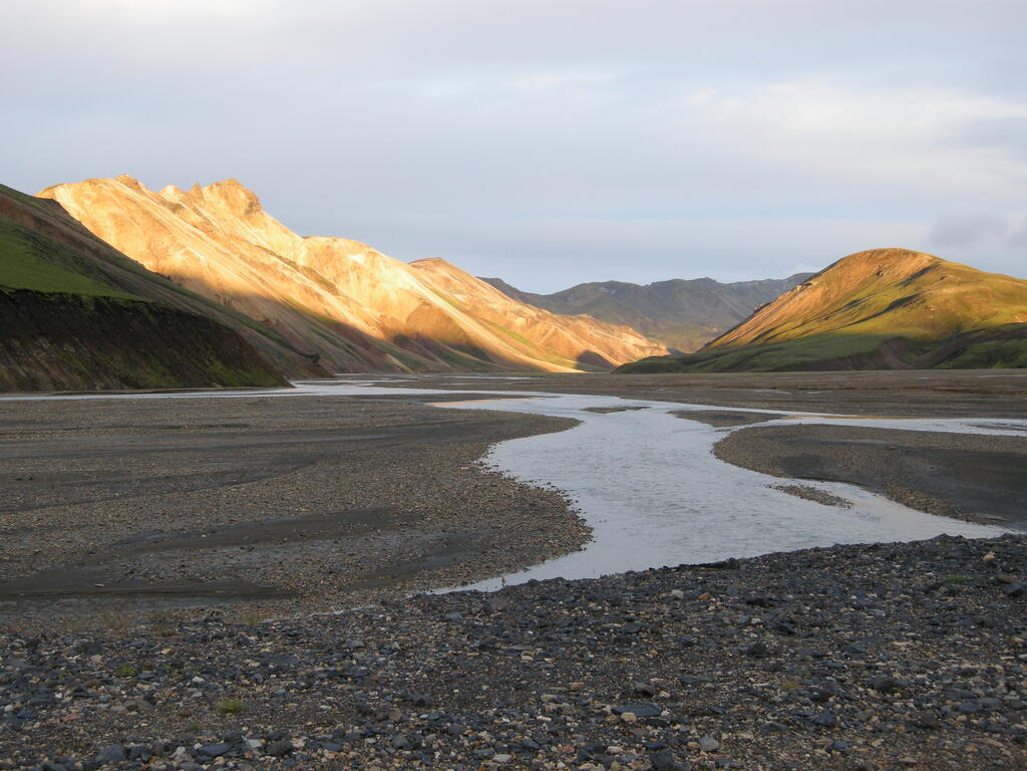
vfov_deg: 30.9
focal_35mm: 47
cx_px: 514
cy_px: 386
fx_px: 1394
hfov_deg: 40.4
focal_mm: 10.1
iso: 100
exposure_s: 1/70
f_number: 3.4
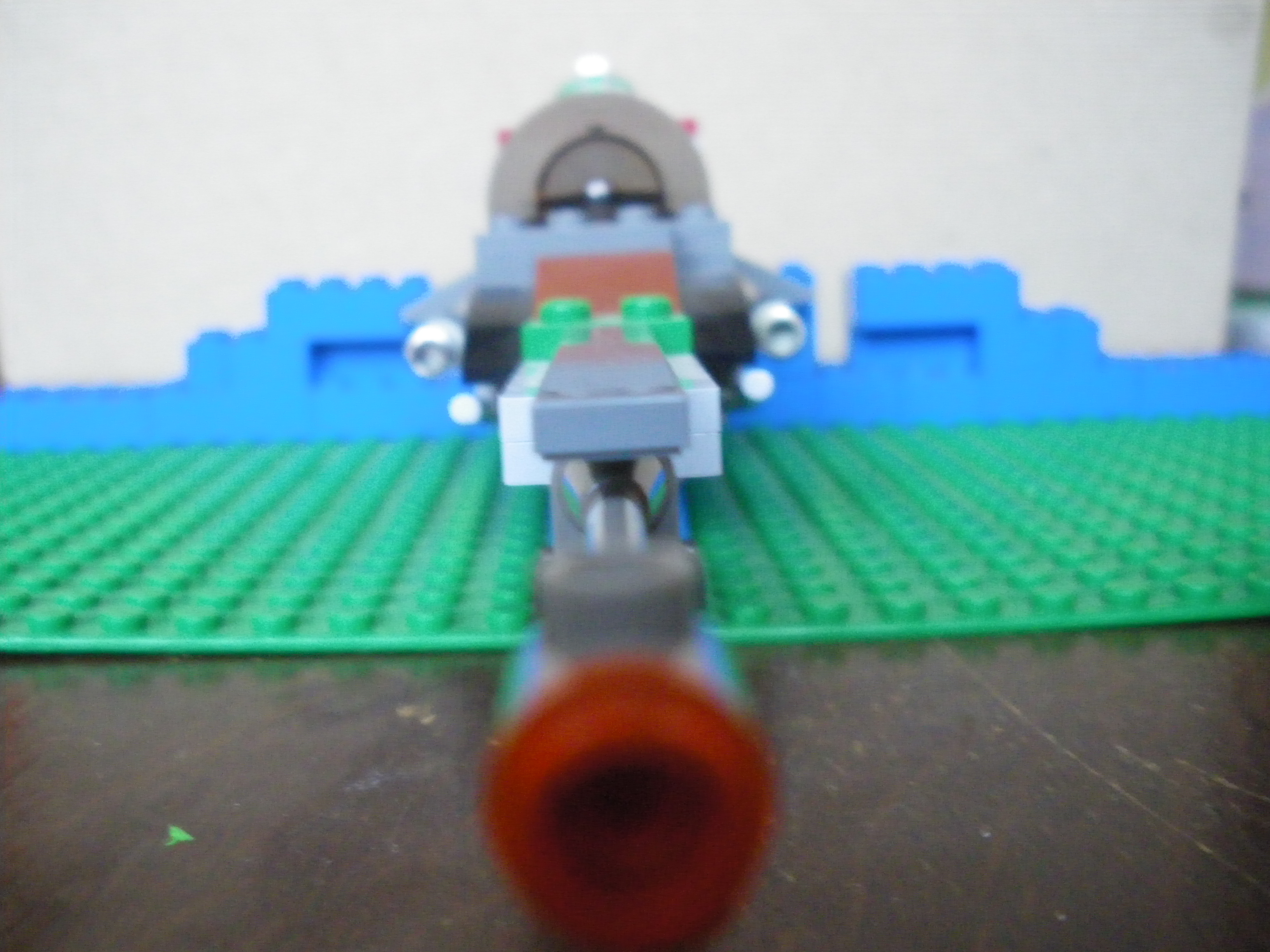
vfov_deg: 39.7
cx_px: 635
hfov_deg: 51.4
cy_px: 476
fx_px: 1321
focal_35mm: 36
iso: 800
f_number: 3.5
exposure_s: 1/13
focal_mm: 6.3
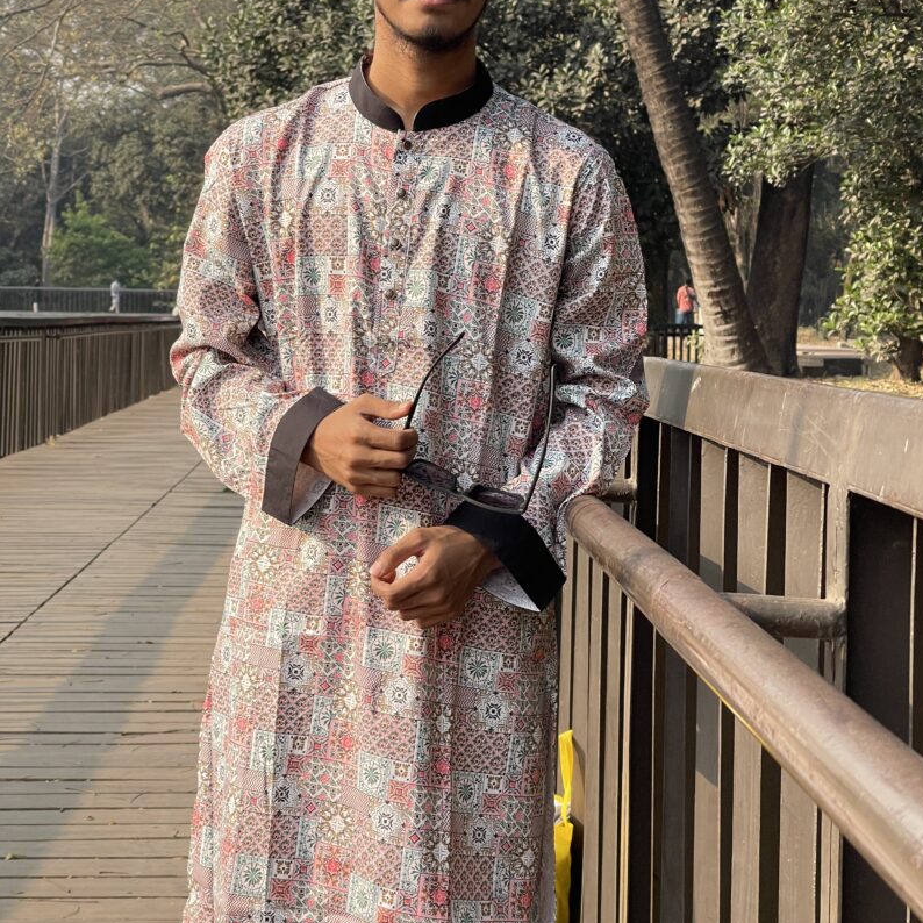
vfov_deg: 22.7
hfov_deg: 22.8
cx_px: 464
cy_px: 311
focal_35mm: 76
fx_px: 2293
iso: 20
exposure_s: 1/471
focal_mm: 7.5
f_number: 2.2
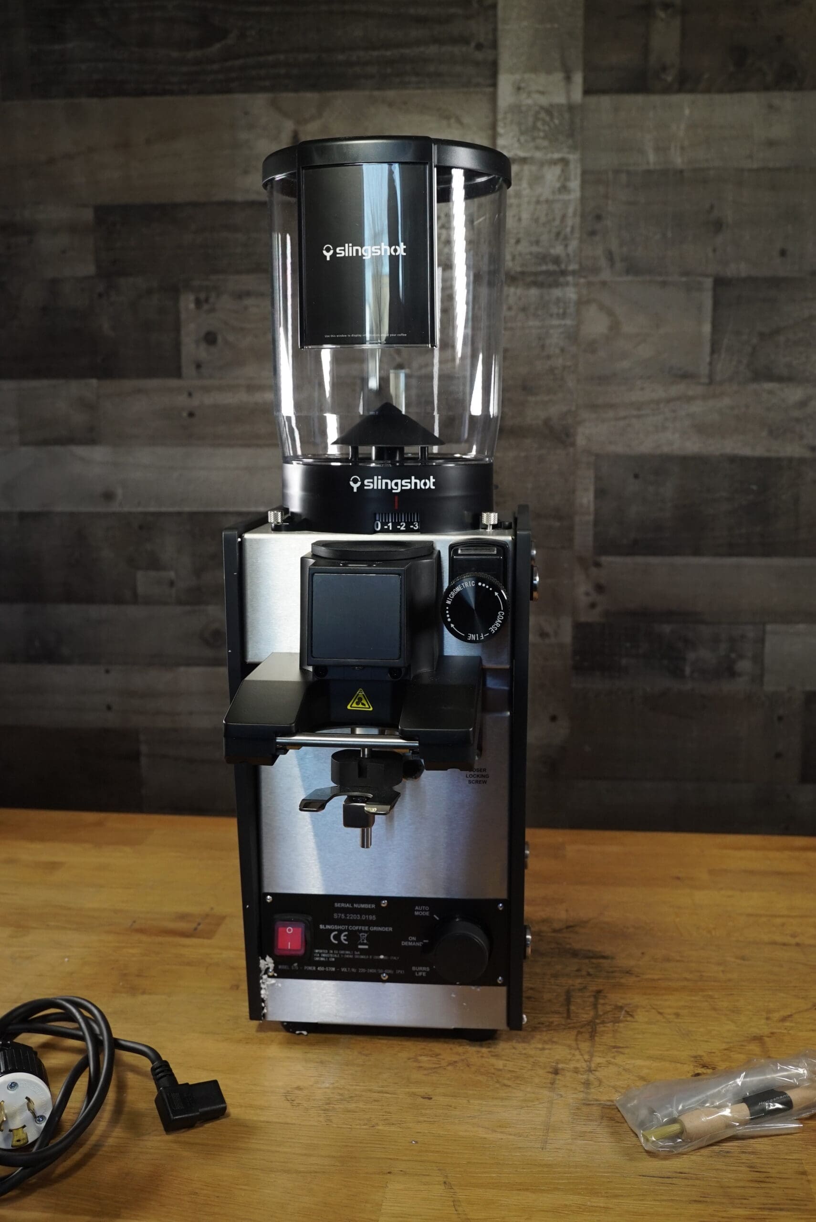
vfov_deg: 54.4
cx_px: 408
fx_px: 1188
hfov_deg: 37.9
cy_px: 611
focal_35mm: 35
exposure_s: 1/125
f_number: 8
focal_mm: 35
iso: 1600
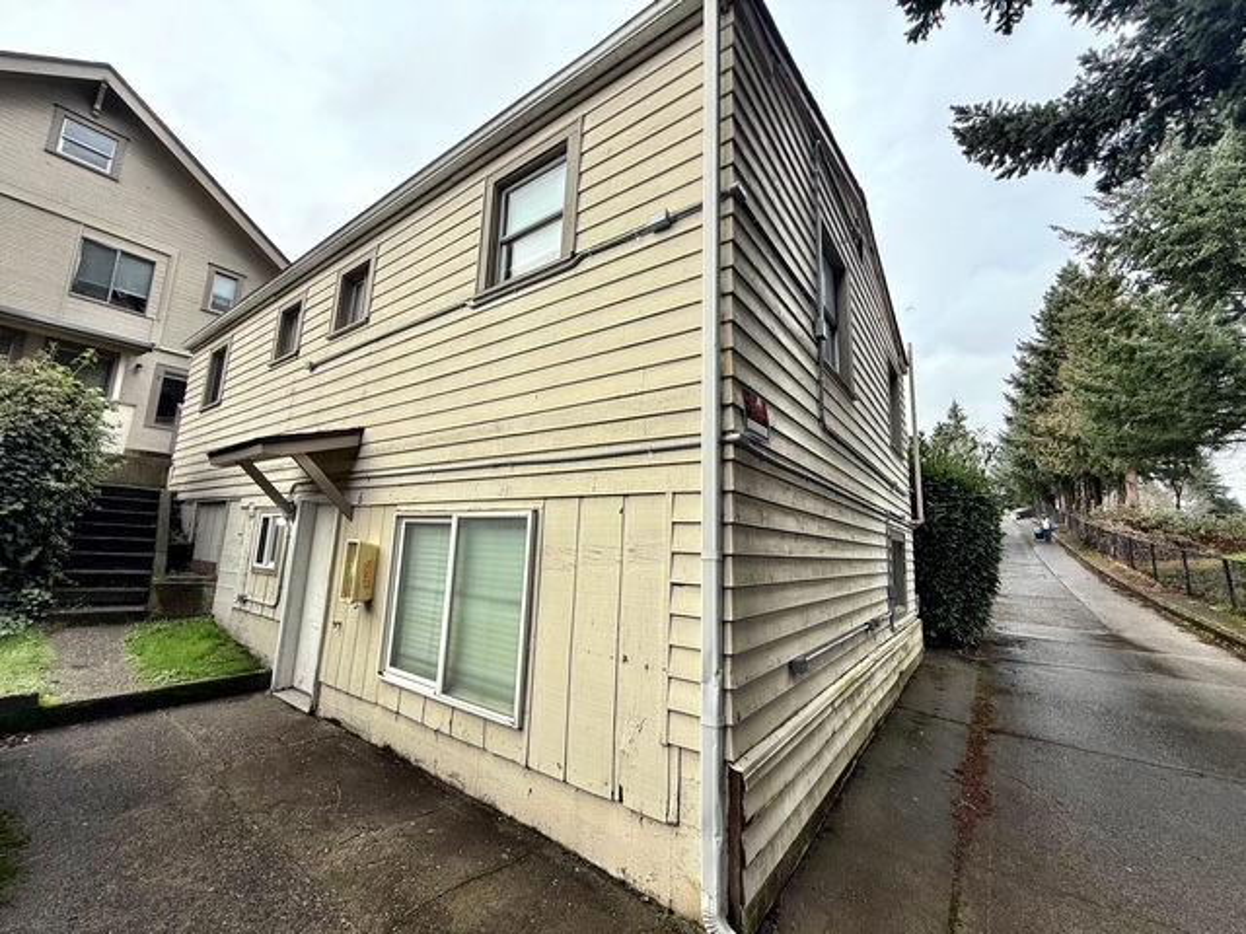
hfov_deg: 102.1
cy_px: 467
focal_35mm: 14
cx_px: 623
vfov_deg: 85.7
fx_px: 504
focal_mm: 2.22
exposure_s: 1/445
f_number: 2.2
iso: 50
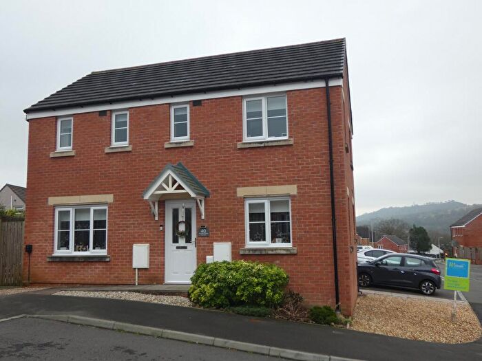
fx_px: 446
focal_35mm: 32
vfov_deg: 44.2
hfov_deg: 56.8
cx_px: 241
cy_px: 180
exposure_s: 1/100
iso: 80
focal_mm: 5.8
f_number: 3.4
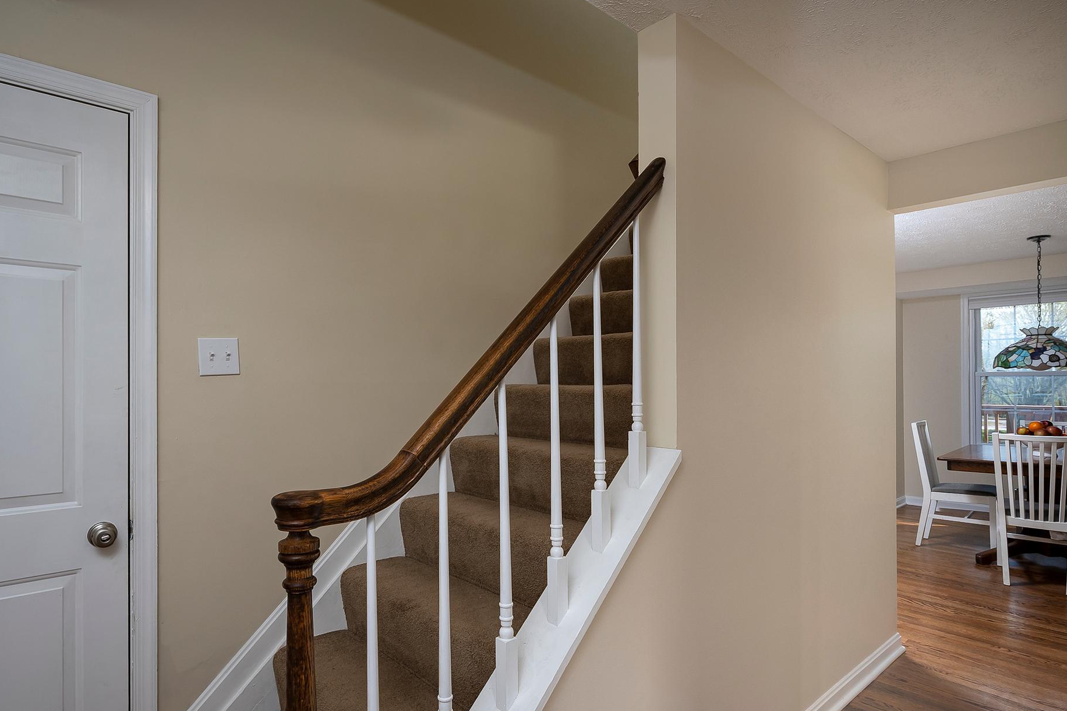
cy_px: 386
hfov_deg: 85.2
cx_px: 505
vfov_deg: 62.9
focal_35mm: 20
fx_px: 579
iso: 320
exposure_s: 1/160
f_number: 9
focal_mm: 17.5
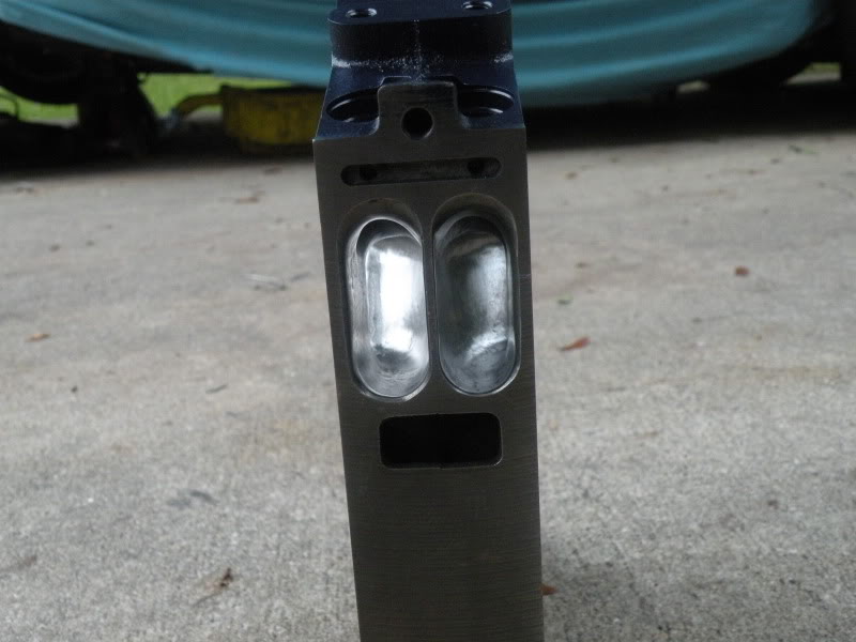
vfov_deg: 34.3
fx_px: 1039
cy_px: 321
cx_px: 428
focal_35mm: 42
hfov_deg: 44.8
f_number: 3.2
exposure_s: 1/48.4
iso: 400
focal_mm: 7.4
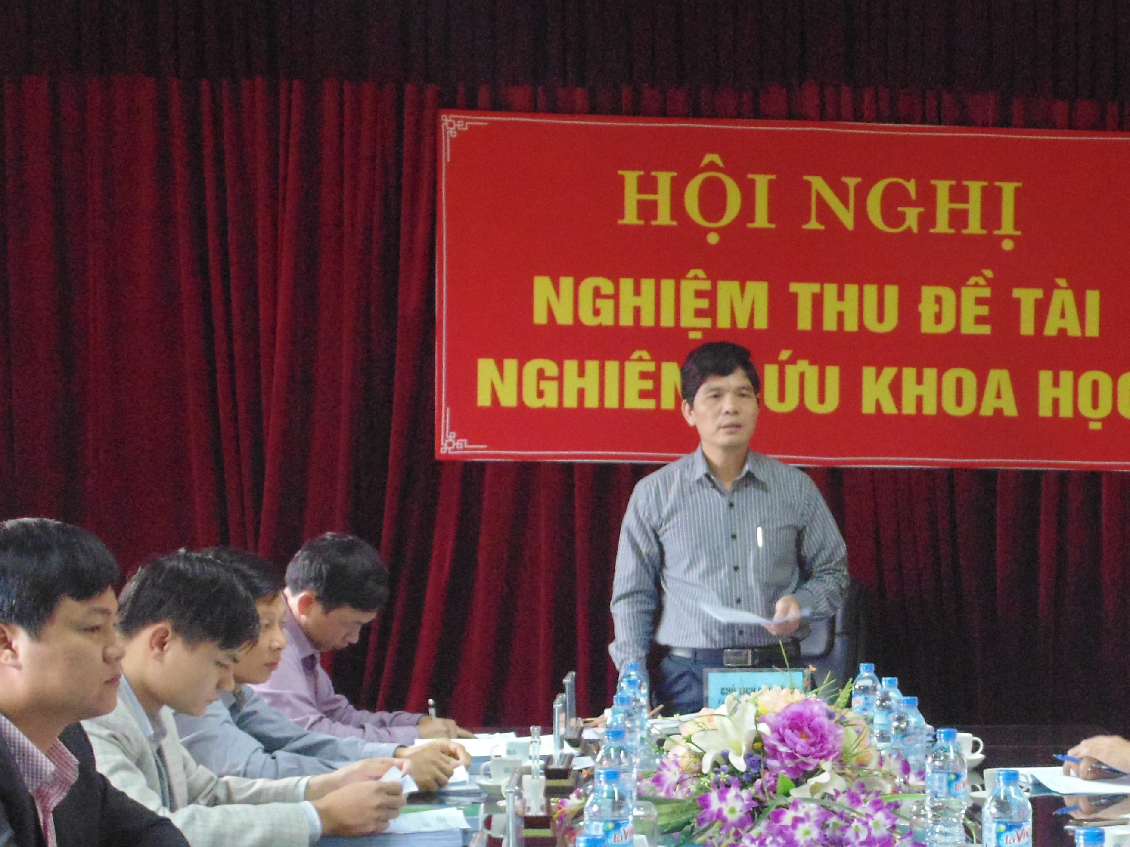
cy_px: 754
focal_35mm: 81
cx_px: 867
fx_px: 2644
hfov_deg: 23.8
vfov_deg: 17.9
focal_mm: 7.4
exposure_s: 1/20
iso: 400
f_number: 3.6
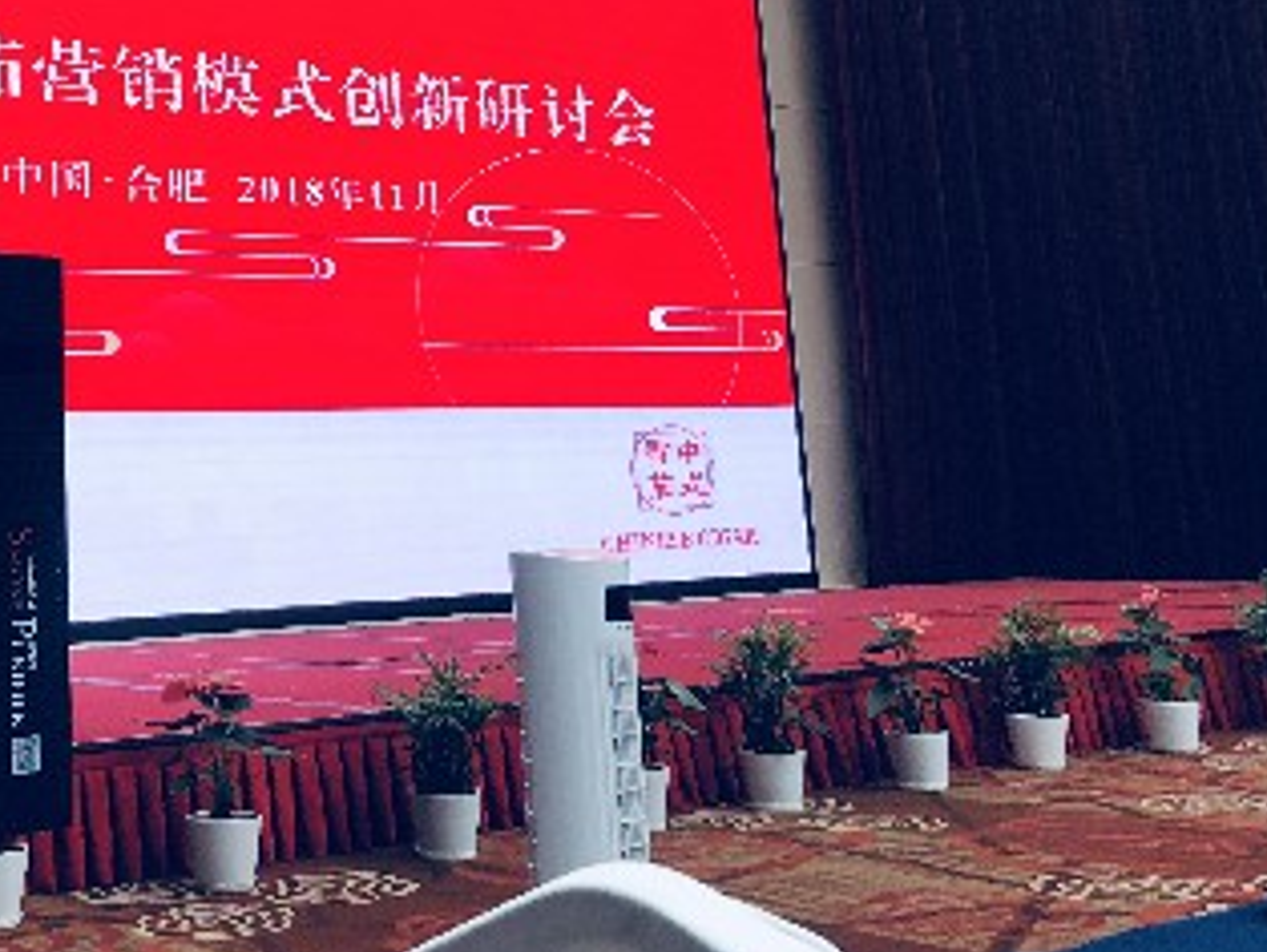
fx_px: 2088
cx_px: 20
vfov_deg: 25.2
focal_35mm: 57
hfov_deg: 31.4
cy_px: 169
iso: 40
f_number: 1.8
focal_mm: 4
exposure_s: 1/33
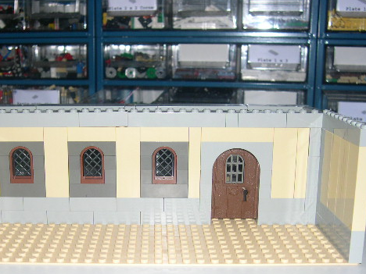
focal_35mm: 52
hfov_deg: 36.6
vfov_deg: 27.9
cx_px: 137
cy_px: 183
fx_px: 550
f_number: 2.8
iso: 100
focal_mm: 8
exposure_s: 1/60
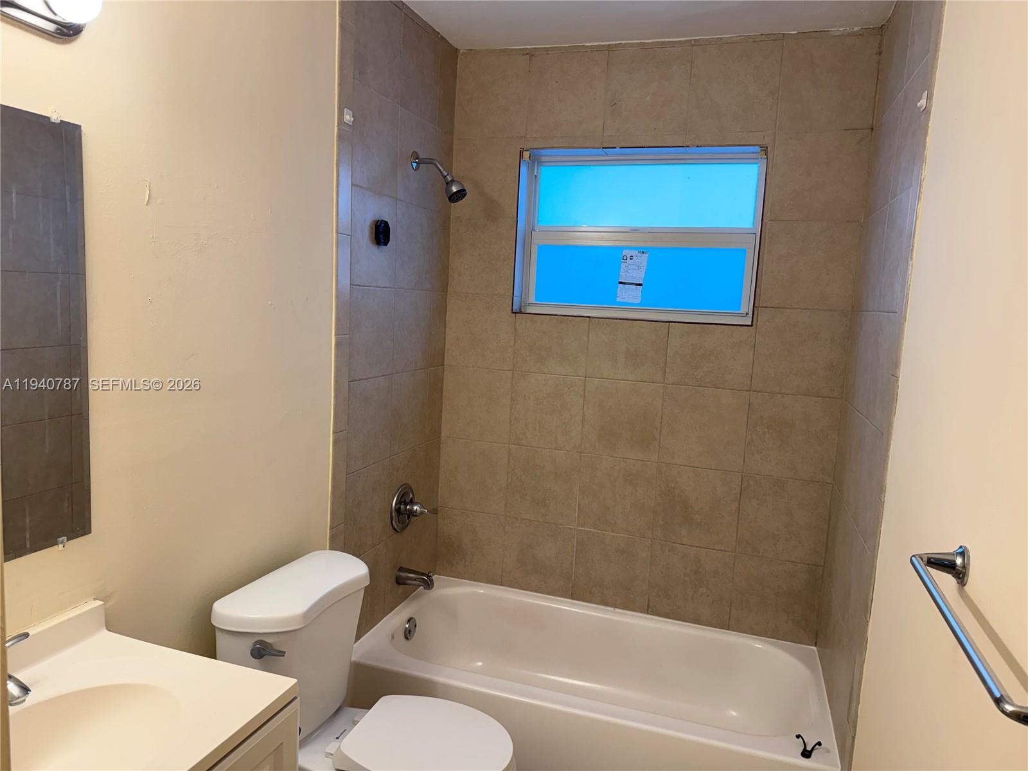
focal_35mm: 24
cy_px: 386
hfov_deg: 71.6
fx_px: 713
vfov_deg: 56.8
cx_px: 514
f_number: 1.78
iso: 80
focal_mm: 6.76
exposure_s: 1/120
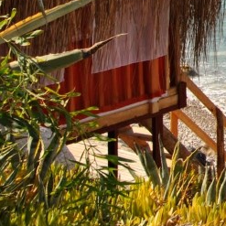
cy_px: -102
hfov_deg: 11.0
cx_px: 474
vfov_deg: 11.8
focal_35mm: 142
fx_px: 1049
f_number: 9
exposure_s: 1/200
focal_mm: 24
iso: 100
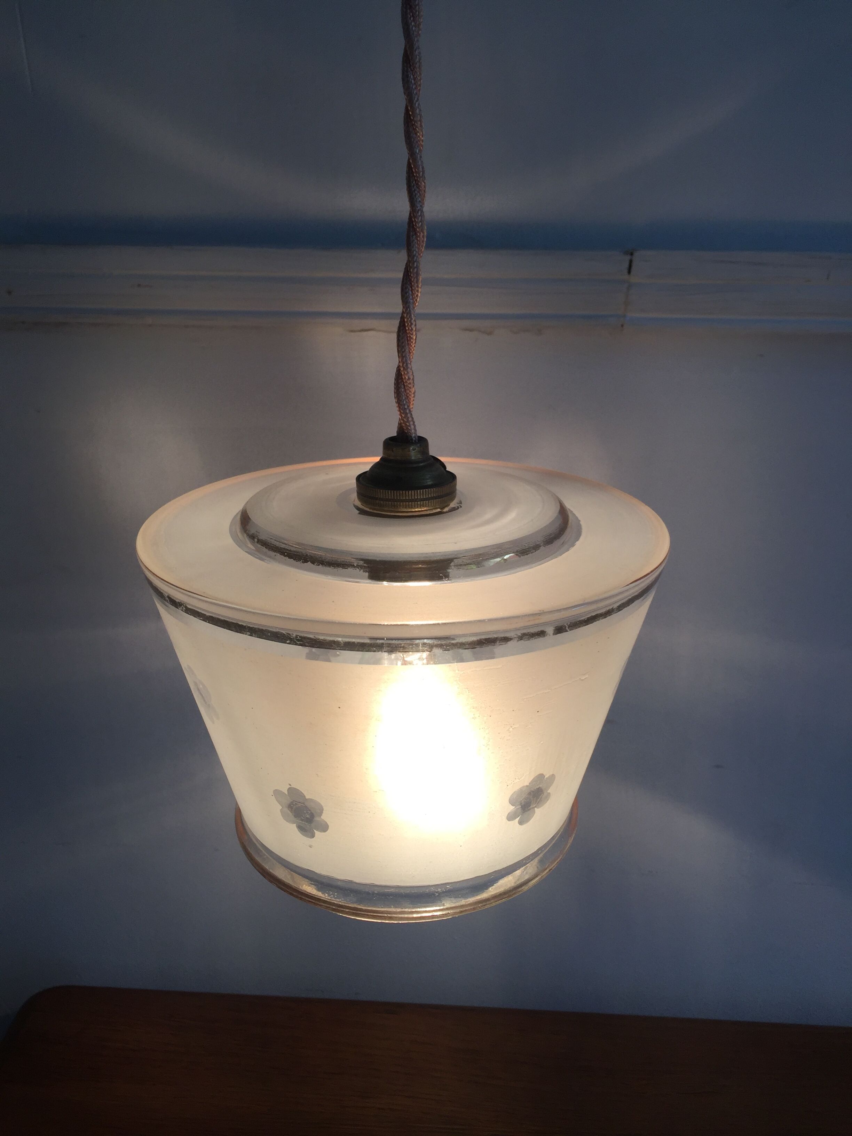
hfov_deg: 48.2
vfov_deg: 61.7
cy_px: 568
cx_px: 426
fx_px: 952
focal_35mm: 29
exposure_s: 1/231
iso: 32
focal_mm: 4.15
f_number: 2.2
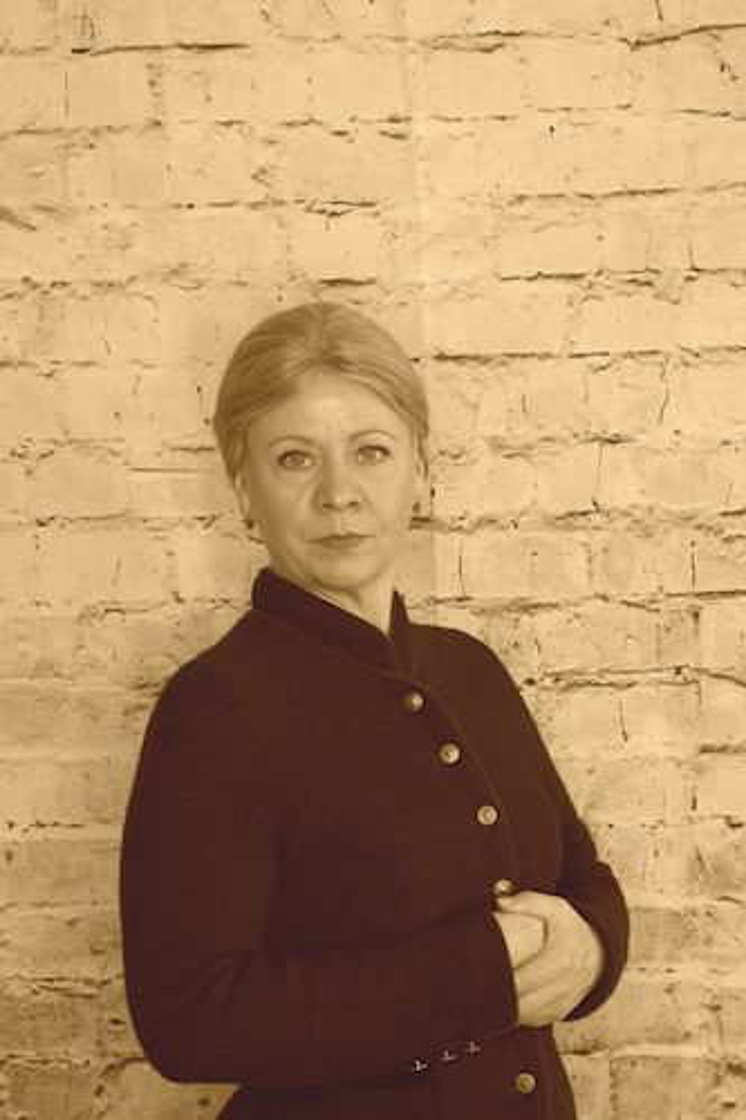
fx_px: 2099
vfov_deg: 29.9
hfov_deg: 20.1
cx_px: 373
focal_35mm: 68
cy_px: 560
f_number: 5
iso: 1250
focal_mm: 45
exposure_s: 1/100
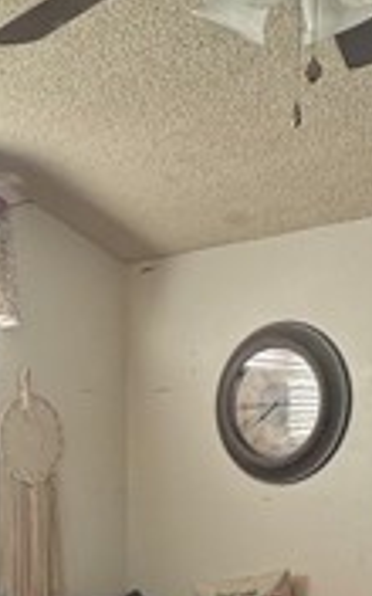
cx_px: 91
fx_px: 876
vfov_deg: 34.6
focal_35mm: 54
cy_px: 576
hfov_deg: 23.7
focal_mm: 2.22
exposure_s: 1/99
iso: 200
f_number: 2.2
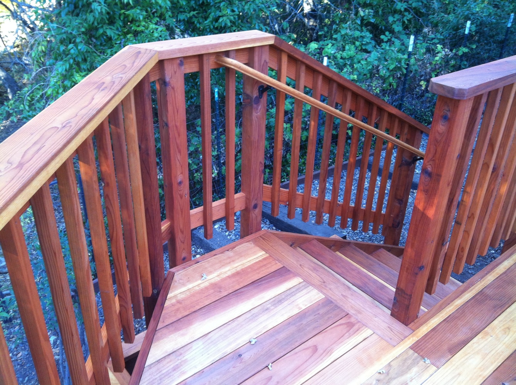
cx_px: 258
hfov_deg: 52.7
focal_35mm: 35
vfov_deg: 40.6
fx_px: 521
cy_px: 192
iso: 80
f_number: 2.8
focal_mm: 3.85
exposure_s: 1/20
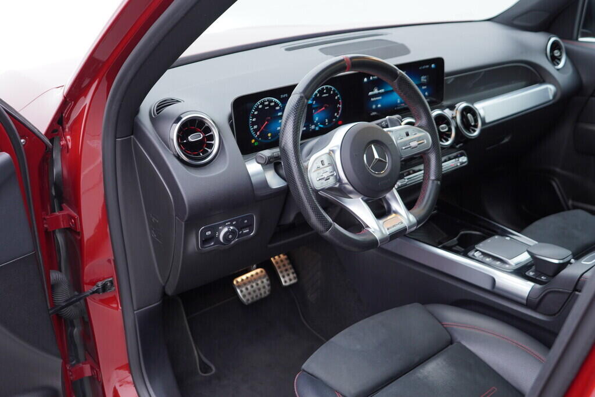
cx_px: 298
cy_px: 198
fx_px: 595
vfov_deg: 36.9
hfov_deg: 53.1
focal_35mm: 36
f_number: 2.8
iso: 125
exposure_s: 1/40
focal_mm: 24
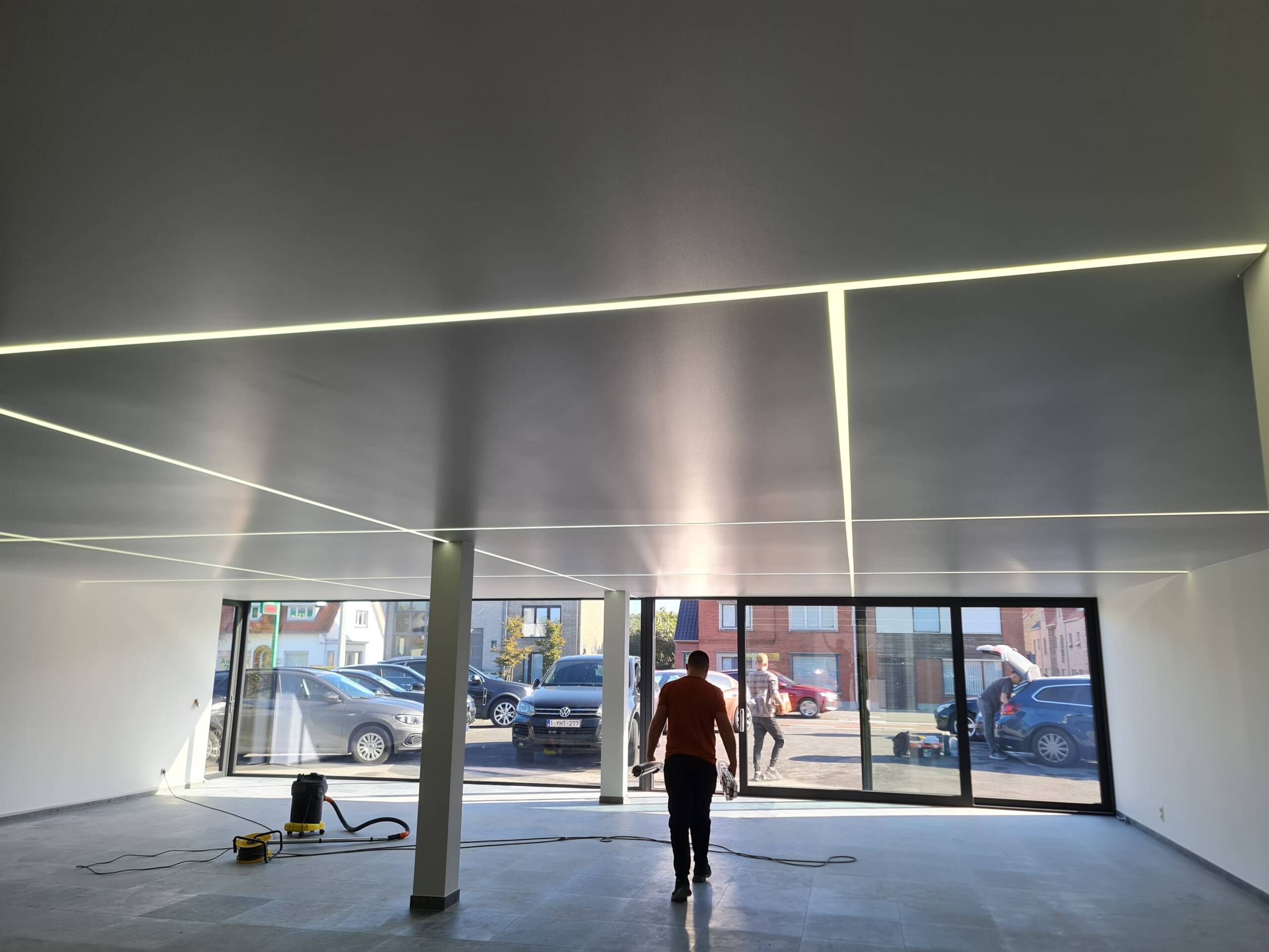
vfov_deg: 54.9
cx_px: 634
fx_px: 916
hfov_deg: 69.4
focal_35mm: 25
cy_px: 476
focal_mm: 7
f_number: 1.8
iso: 50
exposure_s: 1/119
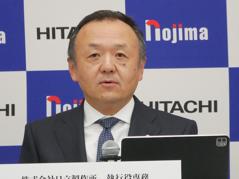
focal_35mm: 613
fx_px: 4232
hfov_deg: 3.2
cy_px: 90
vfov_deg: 2.4
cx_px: 120
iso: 3200
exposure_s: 1/200
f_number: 5.6
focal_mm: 175
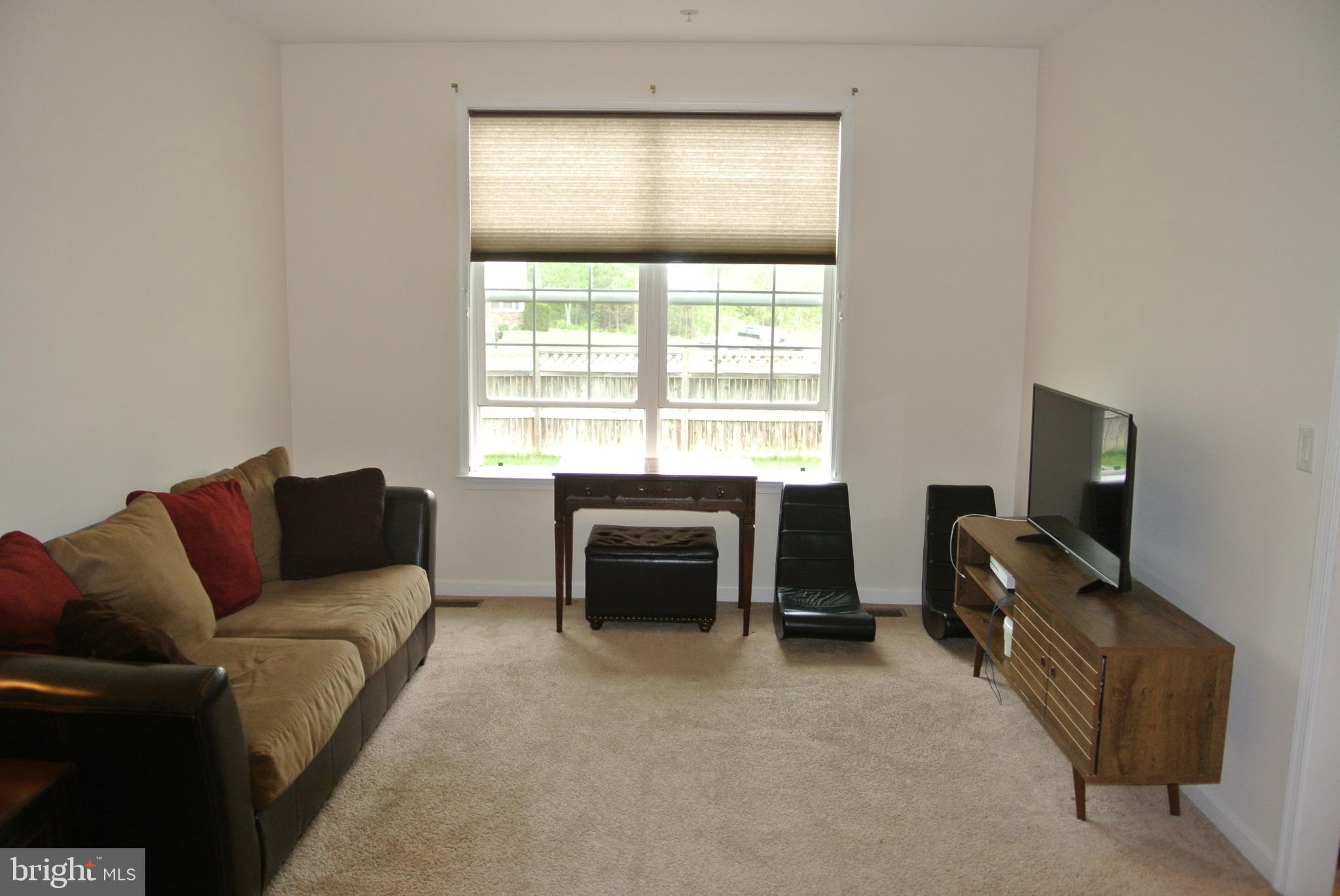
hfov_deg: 67.3
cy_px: 448
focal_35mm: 27
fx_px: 1006
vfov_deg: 48.0
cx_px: 670
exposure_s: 1/60
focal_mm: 10
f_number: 3.5
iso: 400
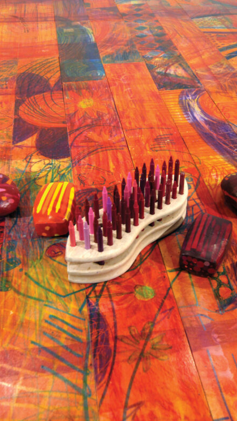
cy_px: 211
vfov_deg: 55.6
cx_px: 125
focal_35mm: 36
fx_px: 400
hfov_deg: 33.0
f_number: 4.8
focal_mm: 15
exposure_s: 1/80
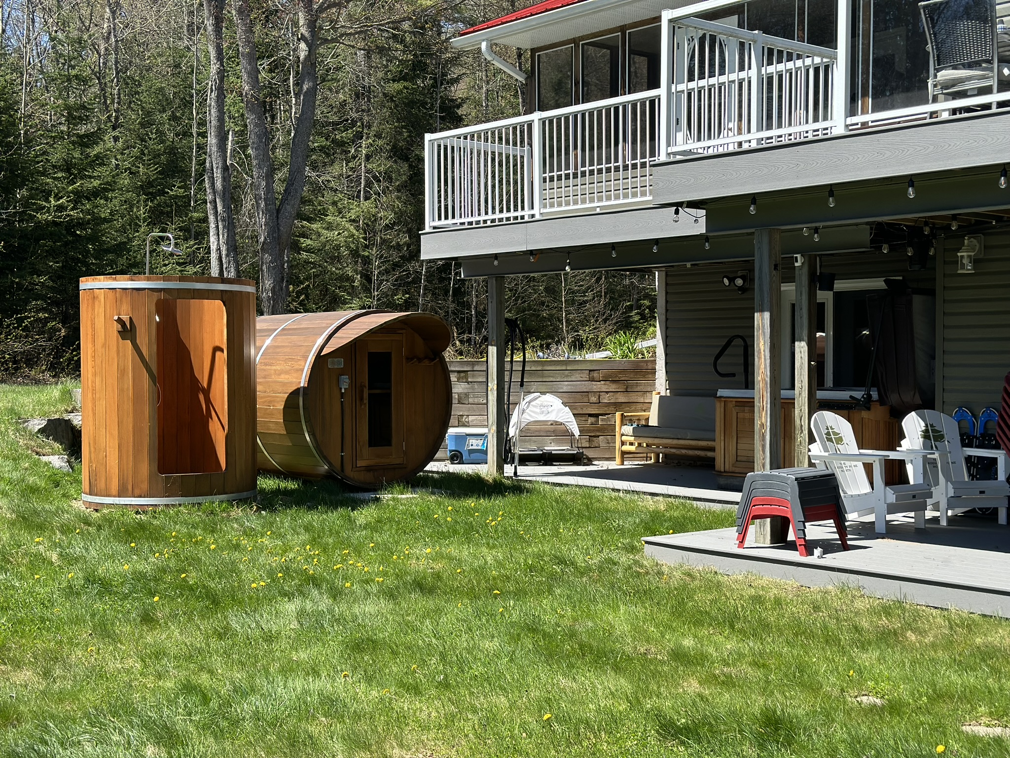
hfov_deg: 39.7
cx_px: 505
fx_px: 1401
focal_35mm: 48
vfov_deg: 30.3
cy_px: 379
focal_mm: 6.86
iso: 80
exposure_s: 1/2410
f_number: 1.78
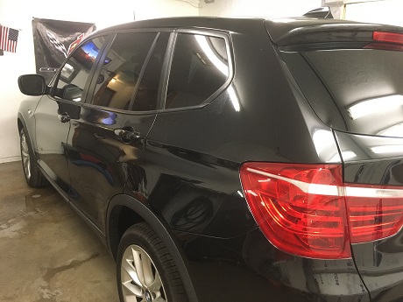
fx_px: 338
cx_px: 202
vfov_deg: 48.2
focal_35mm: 29
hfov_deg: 61.7
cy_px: 151
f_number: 2.2
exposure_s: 1/30
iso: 200
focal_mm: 4.15
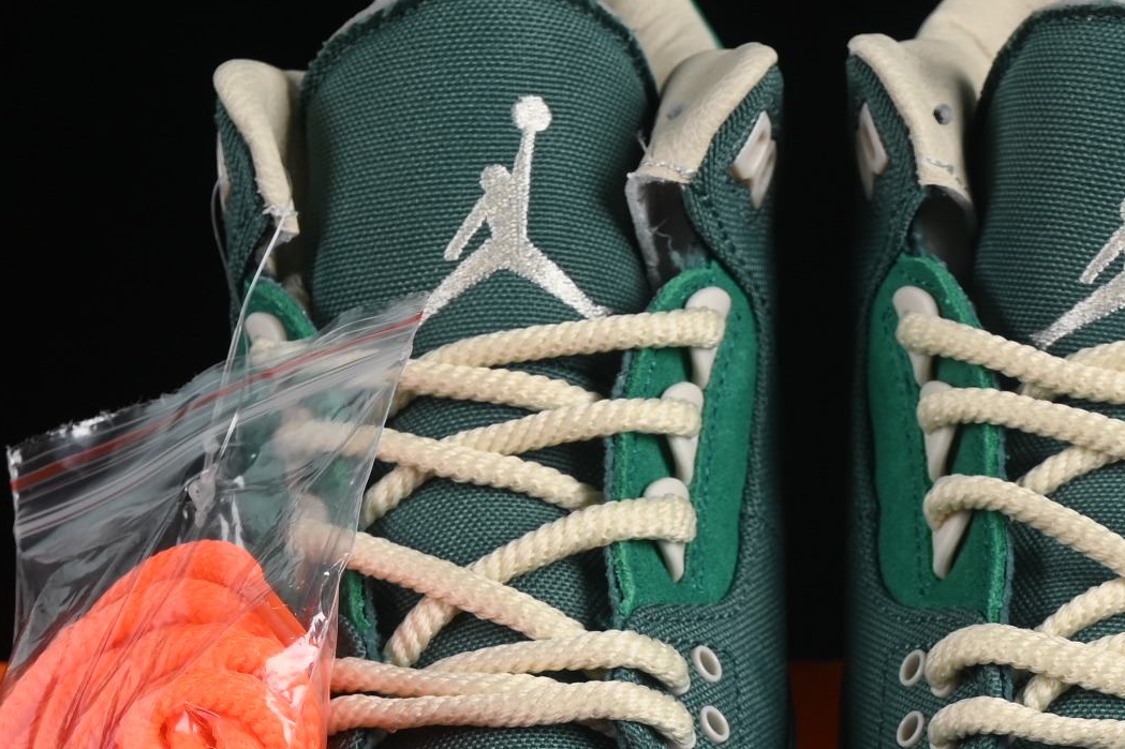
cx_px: 811
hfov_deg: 10.3
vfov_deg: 6.9
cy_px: 845
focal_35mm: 199
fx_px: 6217
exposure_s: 1/80
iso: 160
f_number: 8
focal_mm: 50
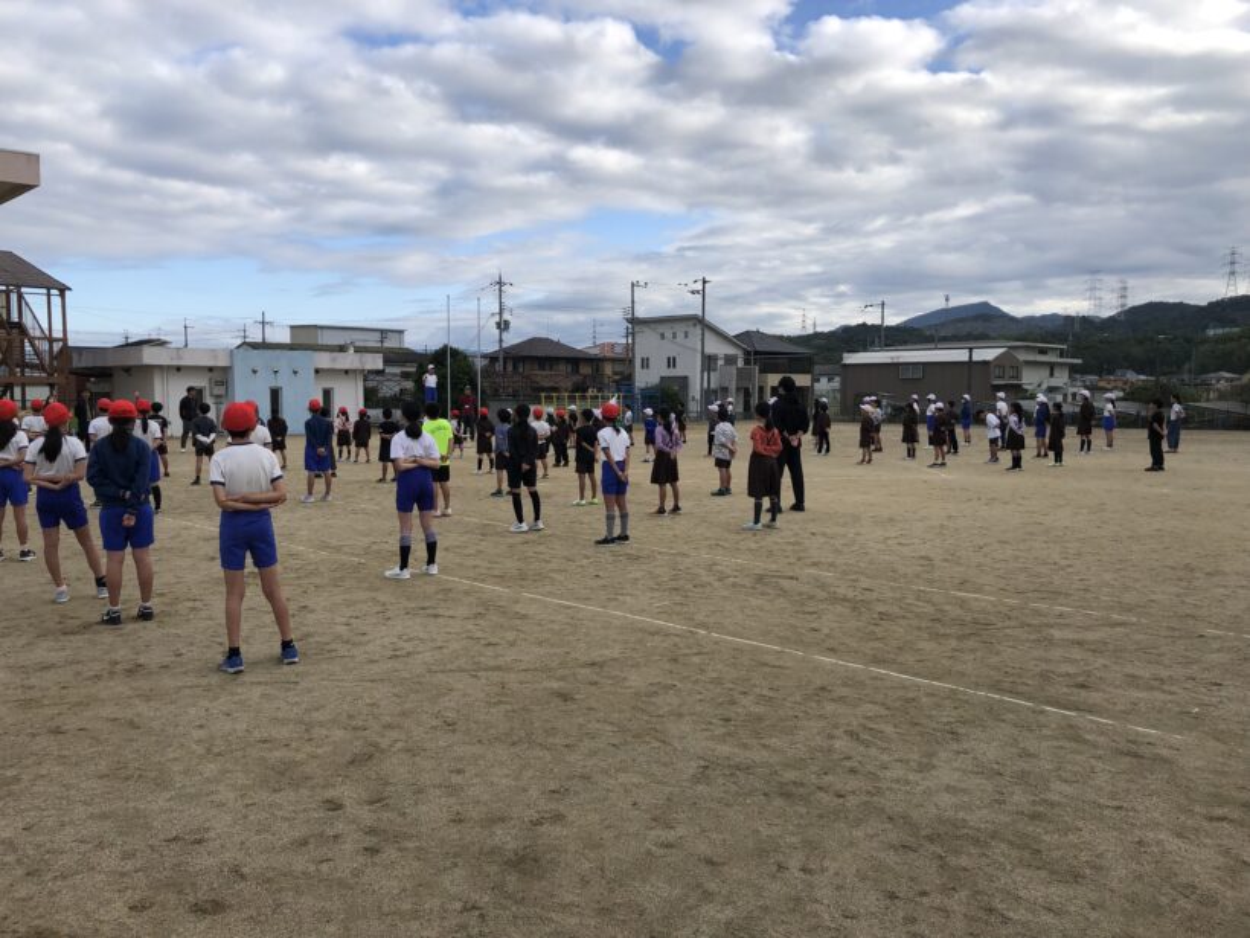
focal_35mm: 28
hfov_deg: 63.4
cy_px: 469
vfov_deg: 49.7
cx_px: 625
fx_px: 1011
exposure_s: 1/1600
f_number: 1.8
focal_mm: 3.99
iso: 20
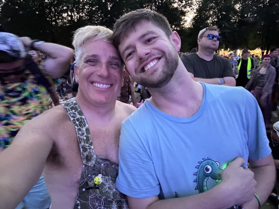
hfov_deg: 73.9
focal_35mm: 23
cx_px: 140
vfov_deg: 58.9
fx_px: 185
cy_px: 104
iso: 1000
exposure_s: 1/15
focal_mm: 2.69
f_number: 1.9
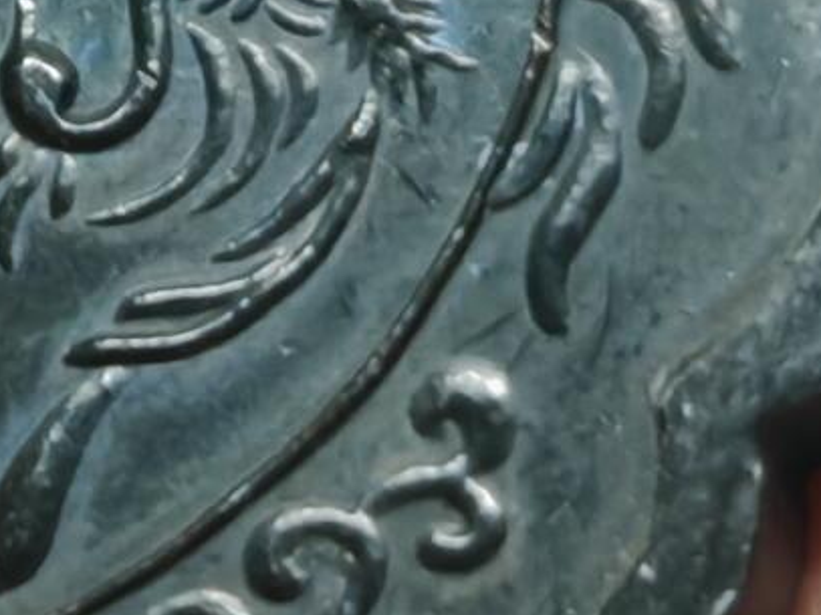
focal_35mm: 420
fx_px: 9958
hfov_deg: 4.7
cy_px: -115
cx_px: -175
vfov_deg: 3.5
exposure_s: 1/110
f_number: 1.6
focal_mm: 7.62
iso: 200
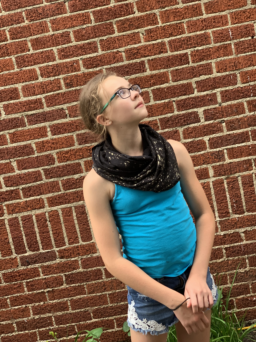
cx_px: 128
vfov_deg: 36.8
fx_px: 513
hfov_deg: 28.0
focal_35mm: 52
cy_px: 171
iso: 100
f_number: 2.4
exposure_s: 1/122
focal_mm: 6
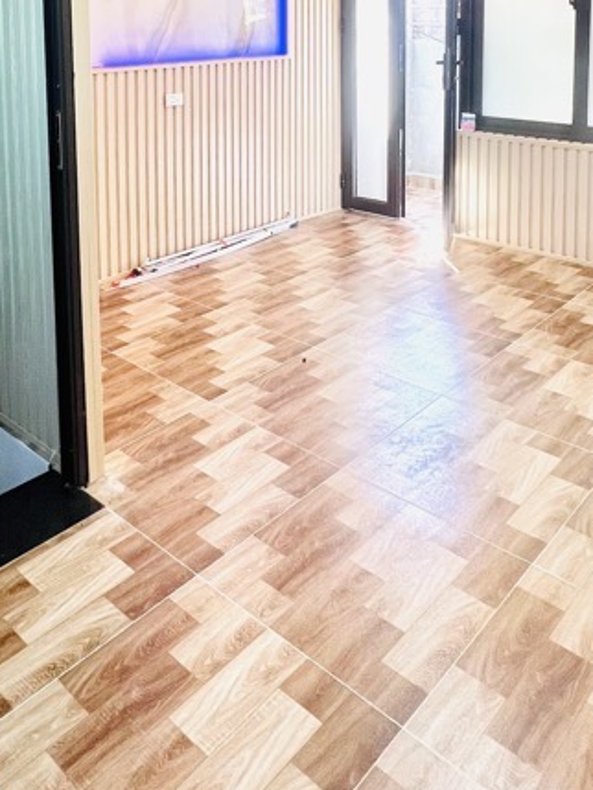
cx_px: 252
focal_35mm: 31
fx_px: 708
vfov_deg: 51.9
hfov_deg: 45.3
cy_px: 88
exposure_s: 1/100
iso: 80
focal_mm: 1.57
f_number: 1.8
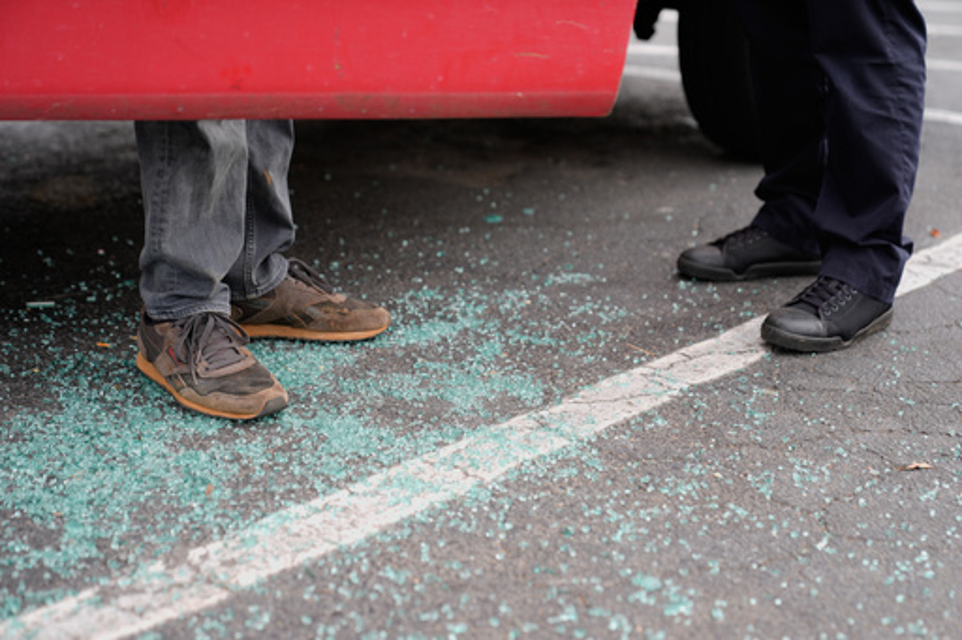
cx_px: 481
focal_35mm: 57
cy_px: 320
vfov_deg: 23.8
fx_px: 1523
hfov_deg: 35.1
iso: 160
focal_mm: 57
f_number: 2.8
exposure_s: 1/250
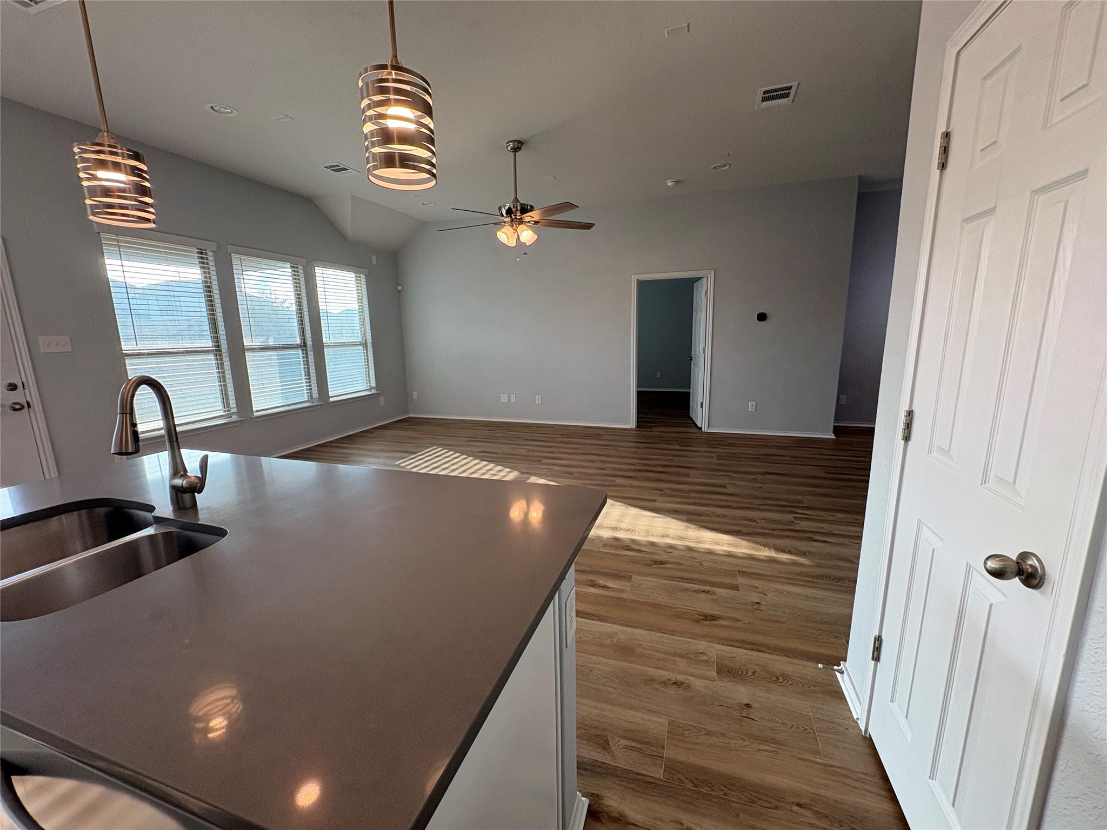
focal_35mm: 14
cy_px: 415
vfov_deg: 85.7
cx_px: 554
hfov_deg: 102.1
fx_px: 448
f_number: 2.2
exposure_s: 1/120
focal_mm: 2.22
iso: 160
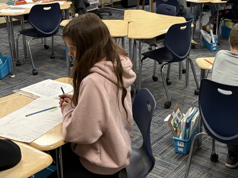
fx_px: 399
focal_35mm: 58
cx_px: 195
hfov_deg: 32.2
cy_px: 55
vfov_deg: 25.1
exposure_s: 1/60
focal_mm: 5.96
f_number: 1.6
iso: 160
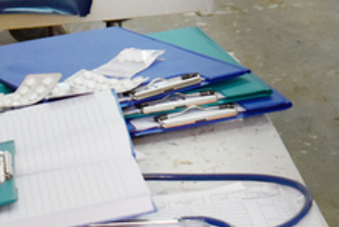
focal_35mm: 218
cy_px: -114
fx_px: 2054
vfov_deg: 6.2
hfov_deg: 9.2
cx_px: 462
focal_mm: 32
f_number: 4.5
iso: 1250
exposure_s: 1/60
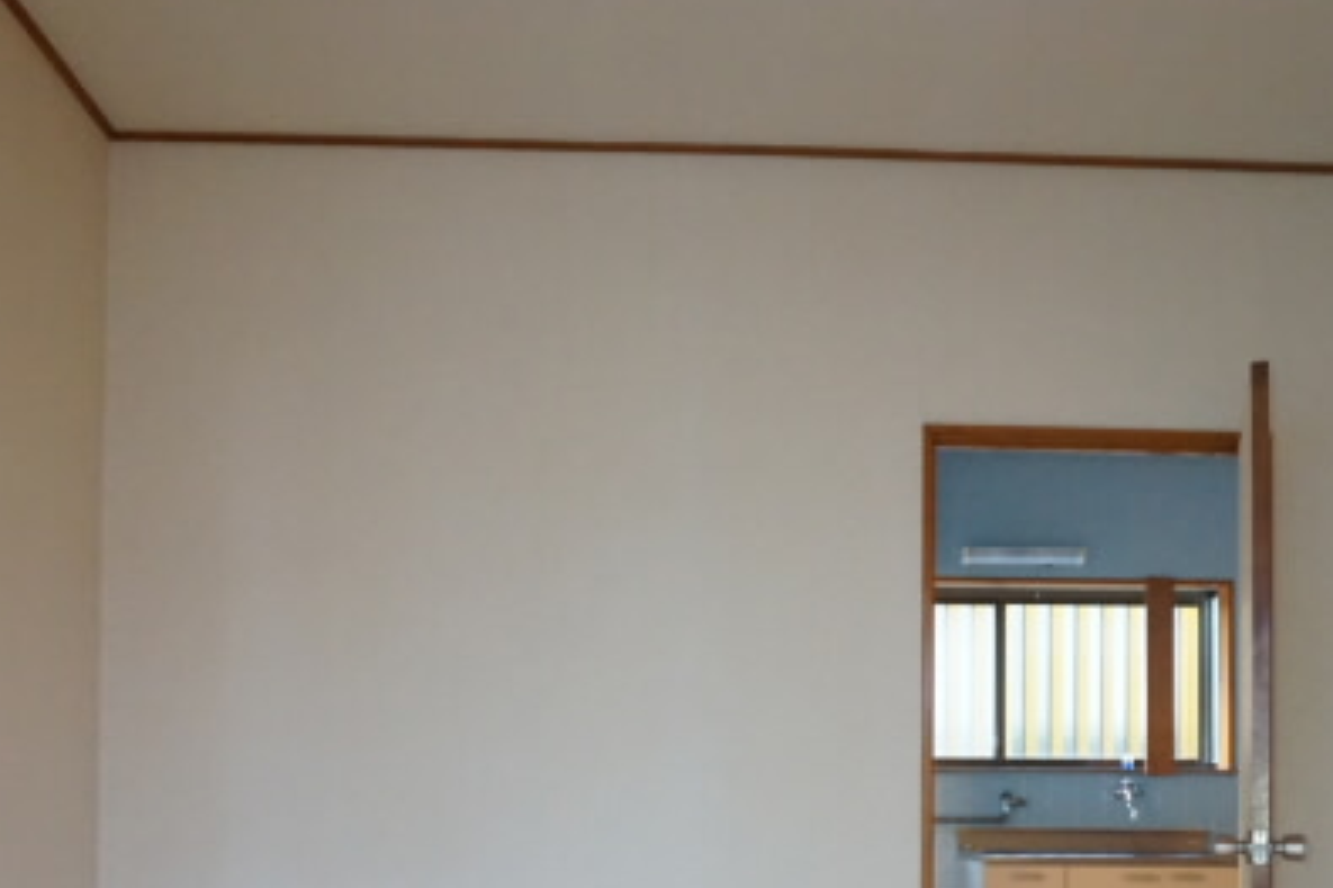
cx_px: 737
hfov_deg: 44.5
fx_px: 1628
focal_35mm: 44
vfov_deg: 29.3
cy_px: 793
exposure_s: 1/15
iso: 3200
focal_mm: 16
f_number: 3.5
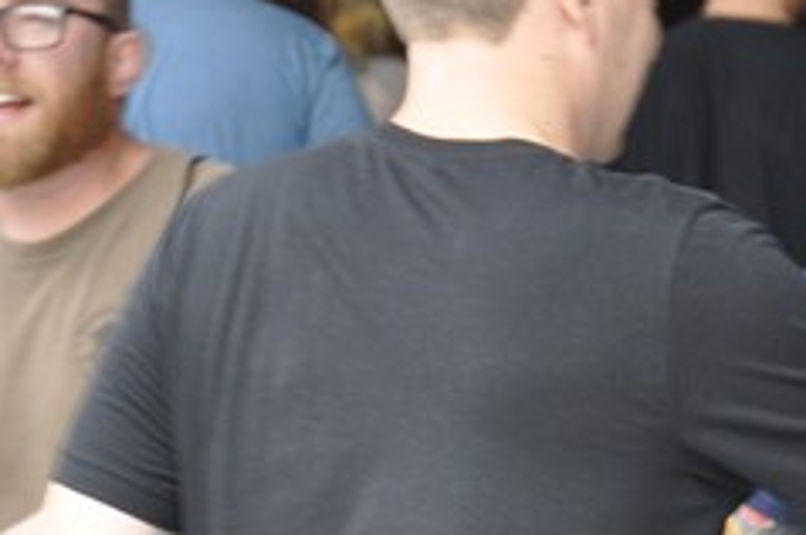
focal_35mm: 662
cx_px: 576
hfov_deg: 3.1
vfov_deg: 2.1
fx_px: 14803
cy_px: 596
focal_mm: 105
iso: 400
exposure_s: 1/50
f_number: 5.6
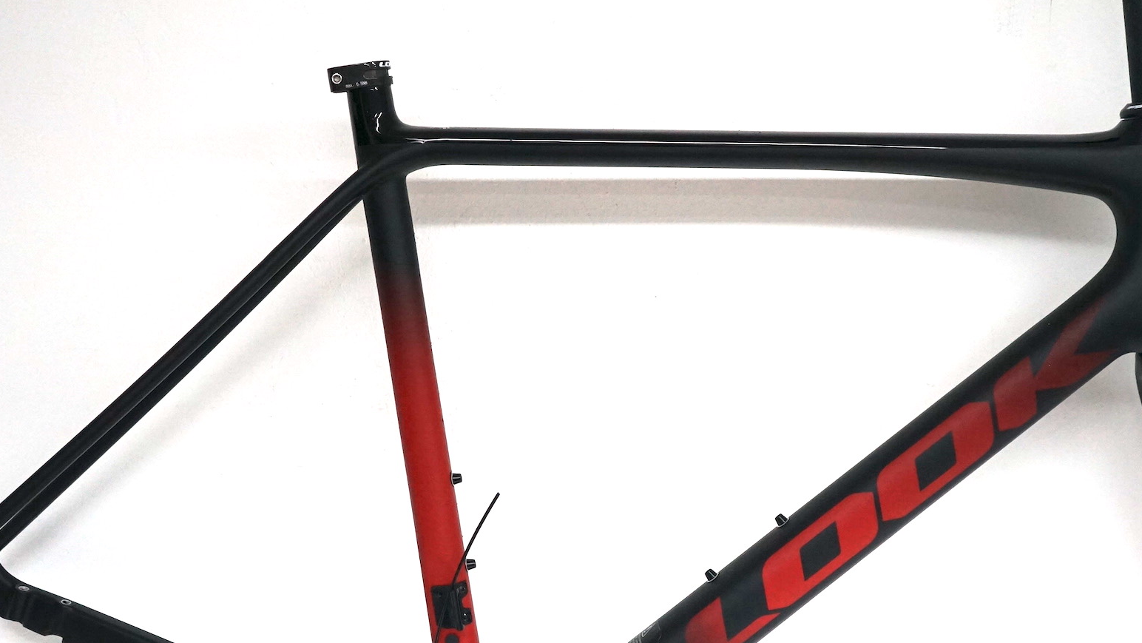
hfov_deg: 39.1
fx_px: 1605
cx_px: 642
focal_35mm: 53
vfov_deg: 22.6
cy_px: 398
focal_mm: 34
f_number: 4
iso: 1600
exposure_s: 1/160
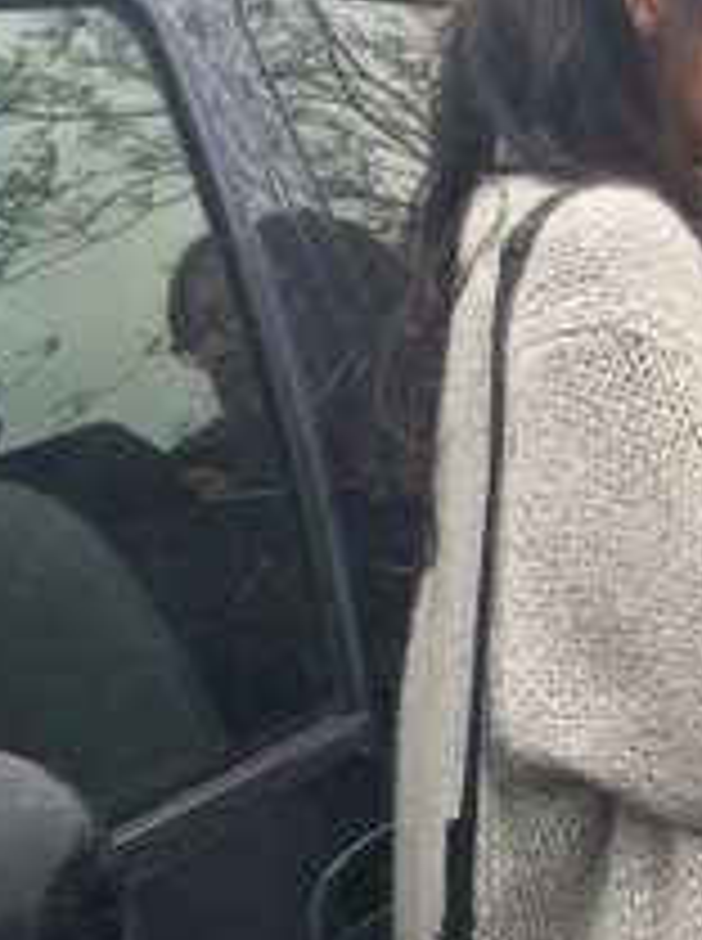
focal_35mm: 89
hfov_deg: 15.8
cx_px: 873
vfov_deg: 21.9
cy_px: 639
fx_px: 2414
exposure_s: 1/291
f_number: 2.2
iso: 32
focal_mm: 4.15
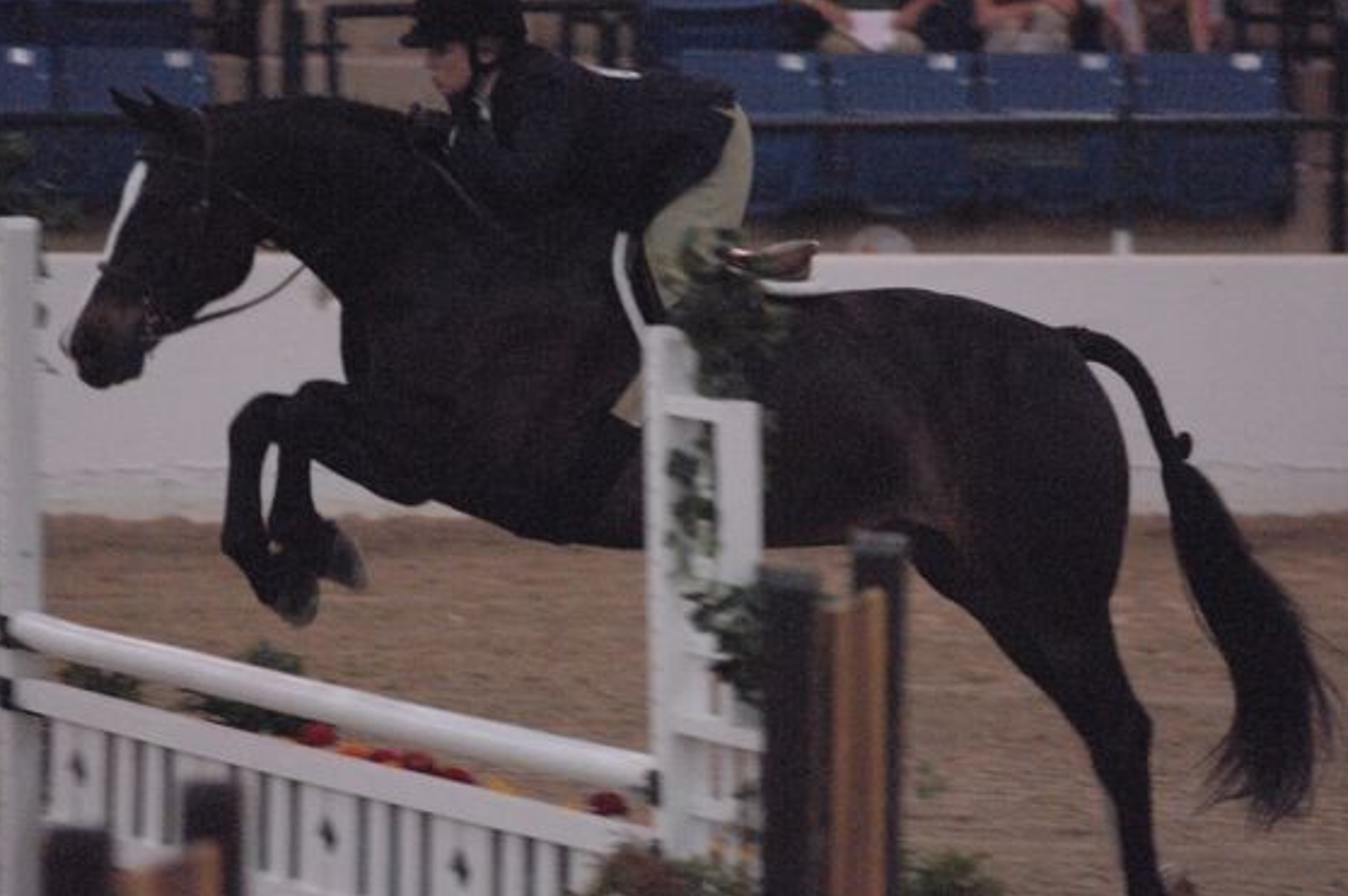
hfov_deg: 6.0
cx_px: 684
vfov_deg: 4.0
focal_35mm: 344
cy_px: 412
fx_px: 12869
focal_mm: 200
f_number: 2.8
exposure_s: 1/320
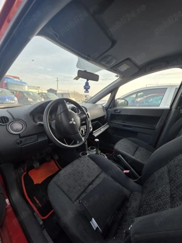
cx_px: 91
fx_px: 91
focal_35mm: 13
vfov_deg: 106.2
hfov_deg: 89.9
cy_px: 122
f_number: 1.9
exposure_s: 1/108
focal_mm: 2.2
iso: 20
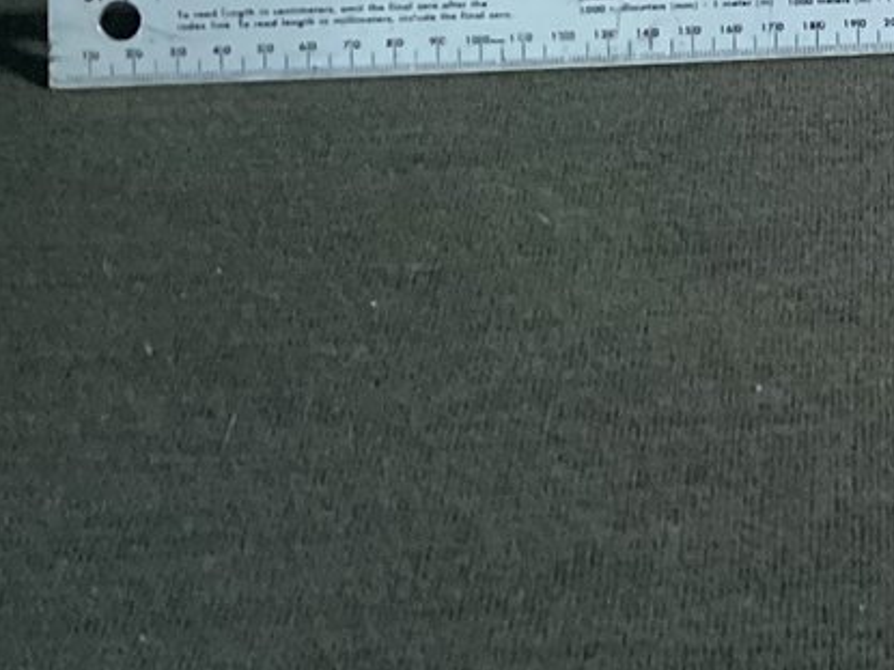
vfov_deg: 12.2
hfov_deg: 15.7
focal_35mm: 113
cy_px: -449
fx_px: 2918
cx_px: 1421
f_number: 2.4
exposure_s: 1/50
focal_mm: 3.3
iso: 160
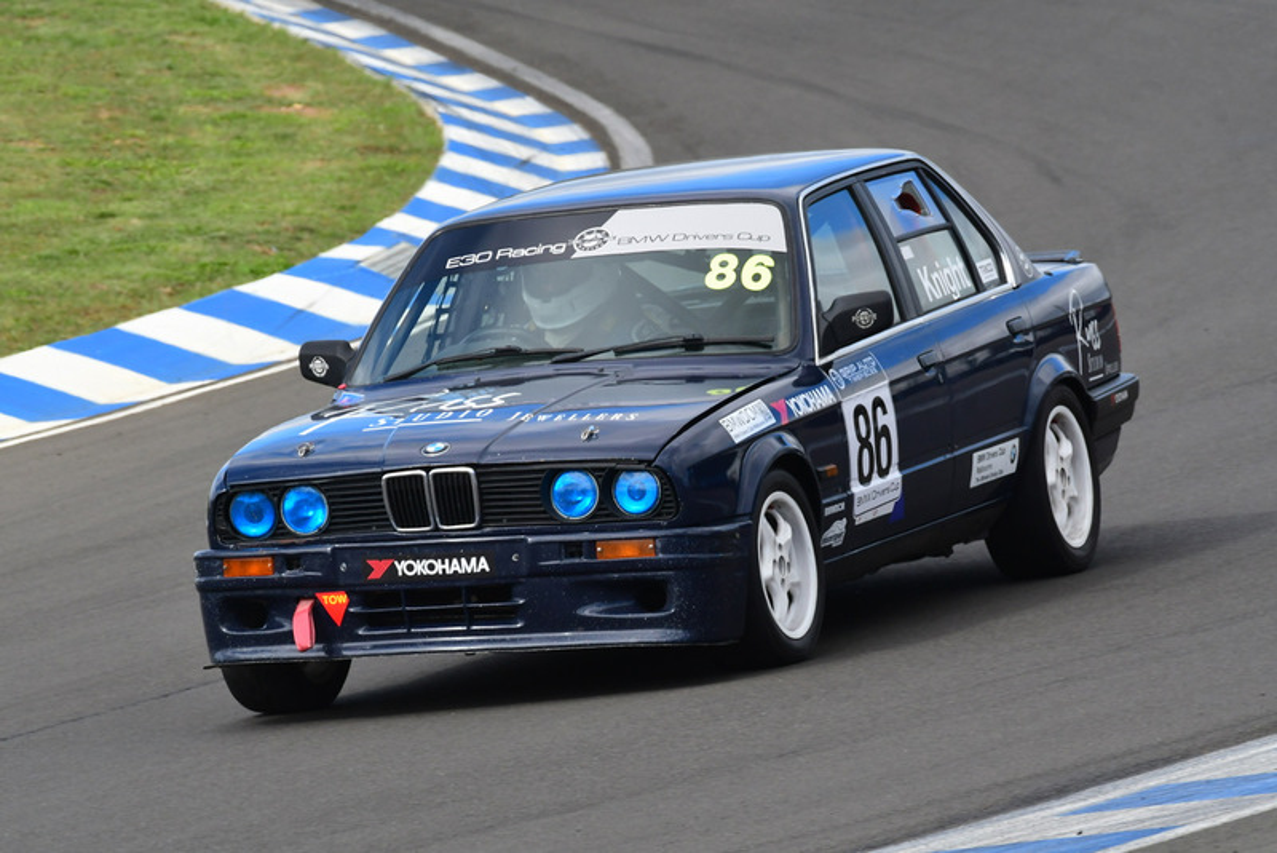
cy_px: 426
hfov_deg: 3.6
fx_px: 20225
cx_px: 638
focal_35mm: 570
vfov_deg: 2.4
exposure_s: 1/640
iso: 640
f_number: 10
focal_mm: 380
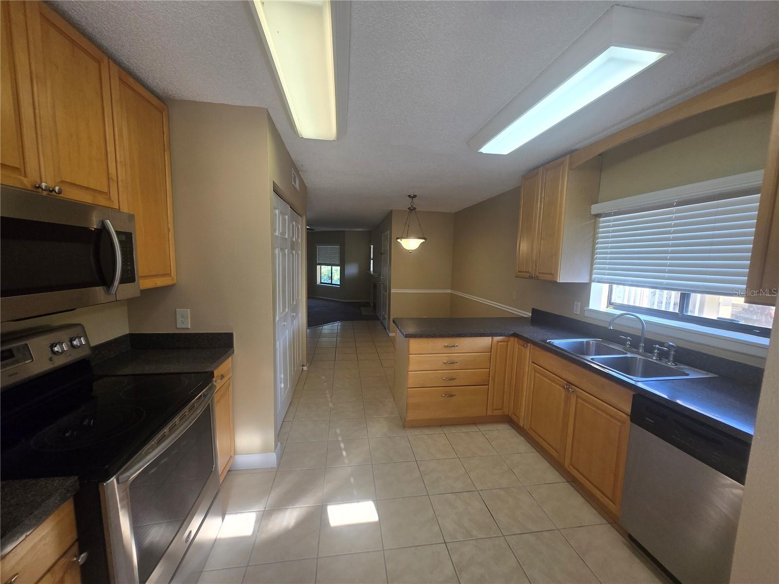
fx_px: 293
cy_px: 292
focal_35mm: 13
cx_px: 390
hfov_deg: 106.2
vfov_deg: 89.9
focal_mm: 1.7
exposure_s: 1/60
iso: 40
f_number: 2.2
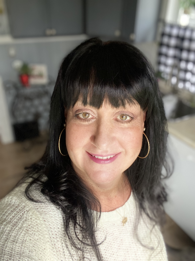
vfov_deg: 60.0
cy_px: 130
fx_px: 225
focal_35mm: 30
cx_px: 98
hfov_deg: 46.8
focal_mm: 2.71
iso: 200
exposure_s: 1/60
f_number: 2.2
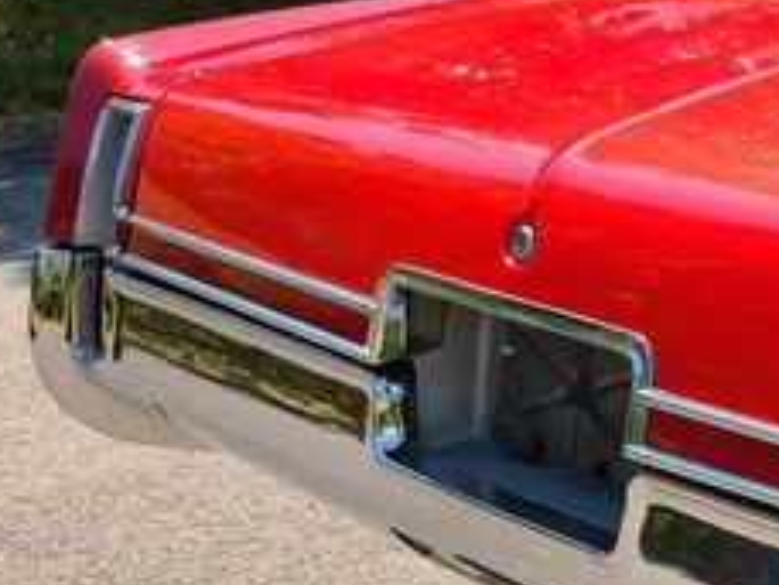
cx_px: 878
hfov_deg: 24.7
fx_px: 1643
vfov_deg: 19.9
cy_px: 496
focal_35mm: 73
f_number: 1.8
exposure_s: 1/1063
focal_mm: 5.4
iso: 40
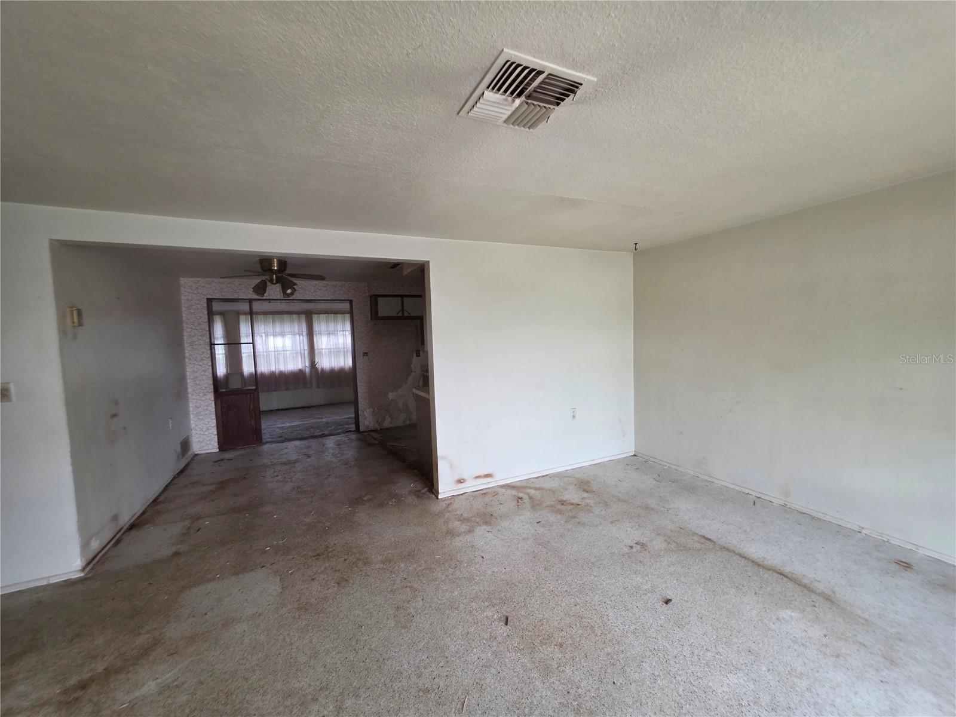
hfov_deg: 106.2
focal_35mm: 13
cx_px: 478
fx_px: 359
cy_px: 358
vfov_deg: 89.9
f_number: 1.9
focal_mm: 2.2
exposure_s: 1/60
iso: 200
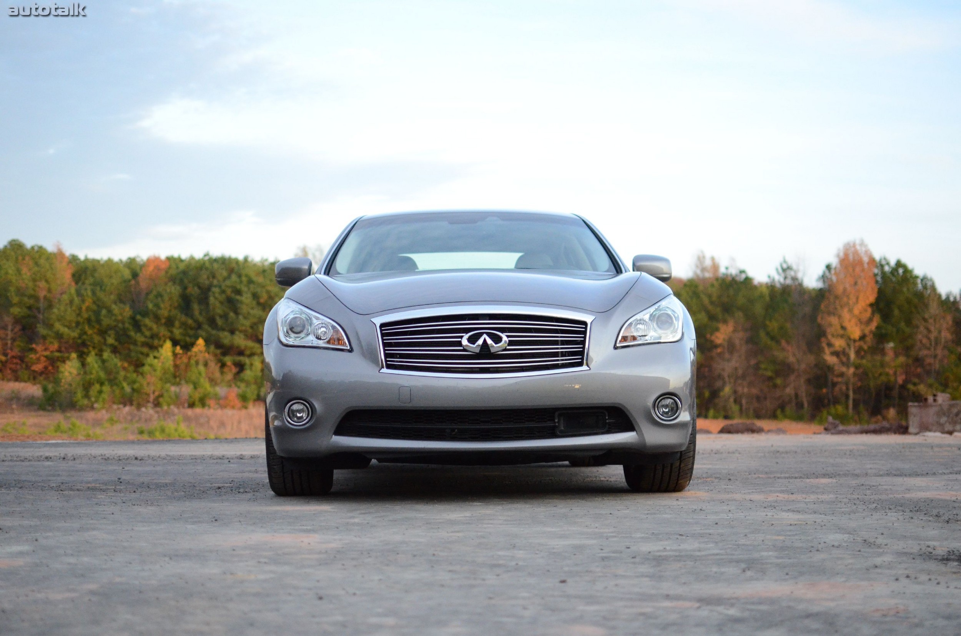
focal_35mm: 52
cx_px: 480
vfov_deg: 25.6
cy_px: 318
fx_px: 1399
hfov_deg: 37.9
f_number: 1.8
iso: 3200
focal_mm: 35
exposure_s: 1/8000
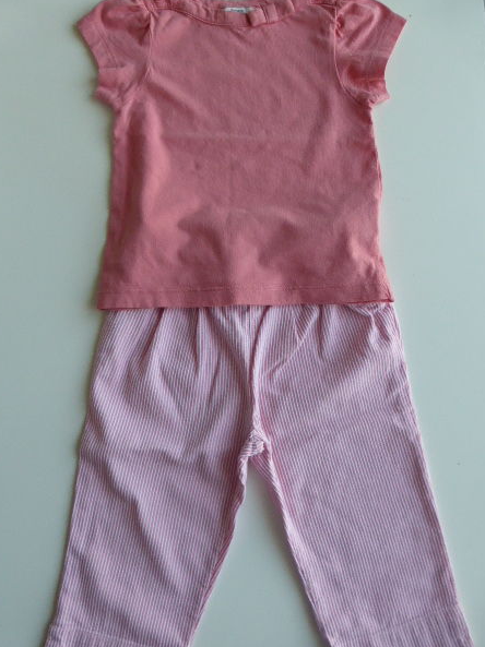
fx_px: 505
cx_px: 247
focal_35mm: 27
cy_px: 335
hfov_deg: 51.3
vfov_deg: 65.3
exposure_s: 1/60
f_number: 3.3
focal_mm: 4.3
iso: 200
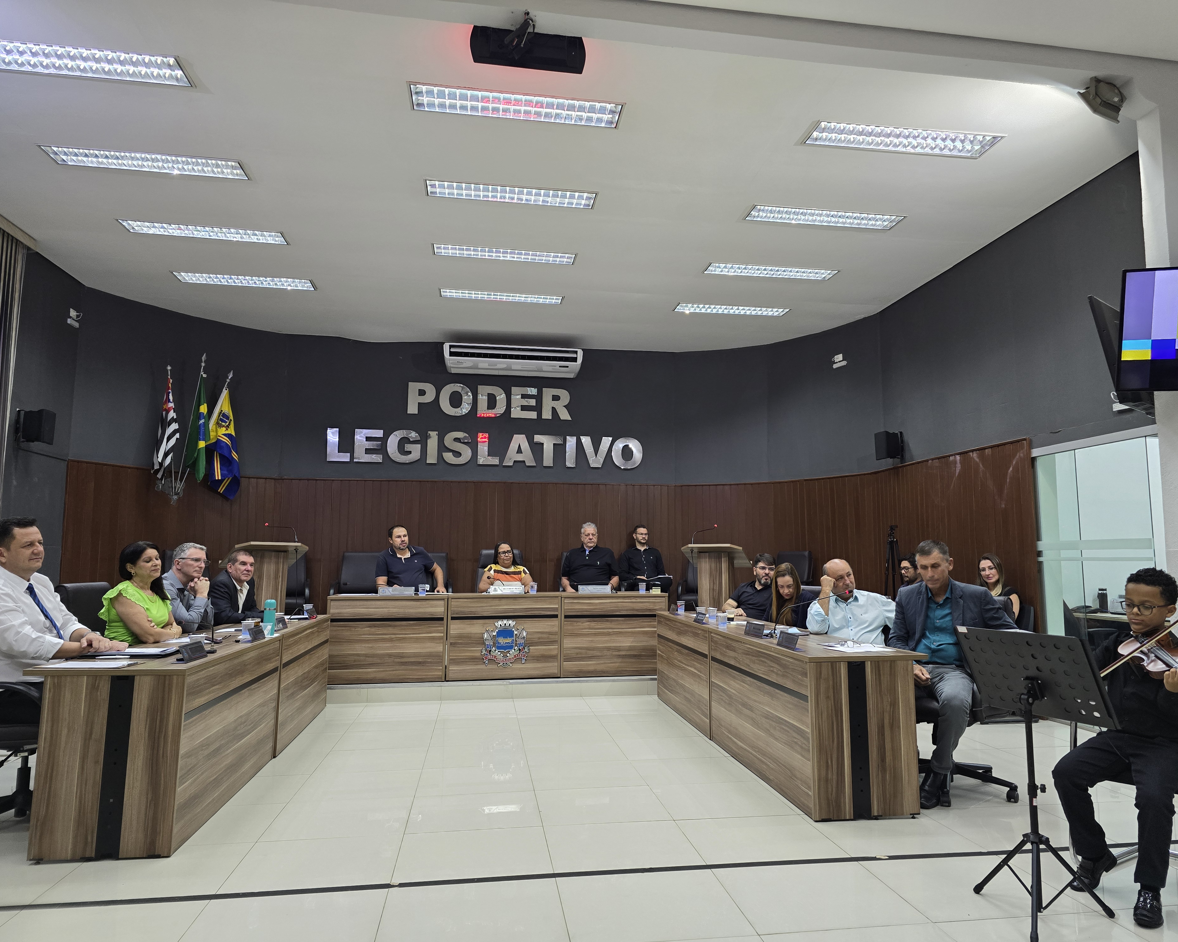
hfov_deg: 70.2
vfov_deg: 58.8
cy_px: 472
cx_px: 621
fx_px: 837
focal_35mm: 24
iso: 320
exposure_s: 1/120
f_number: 1.7
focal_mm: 6.3
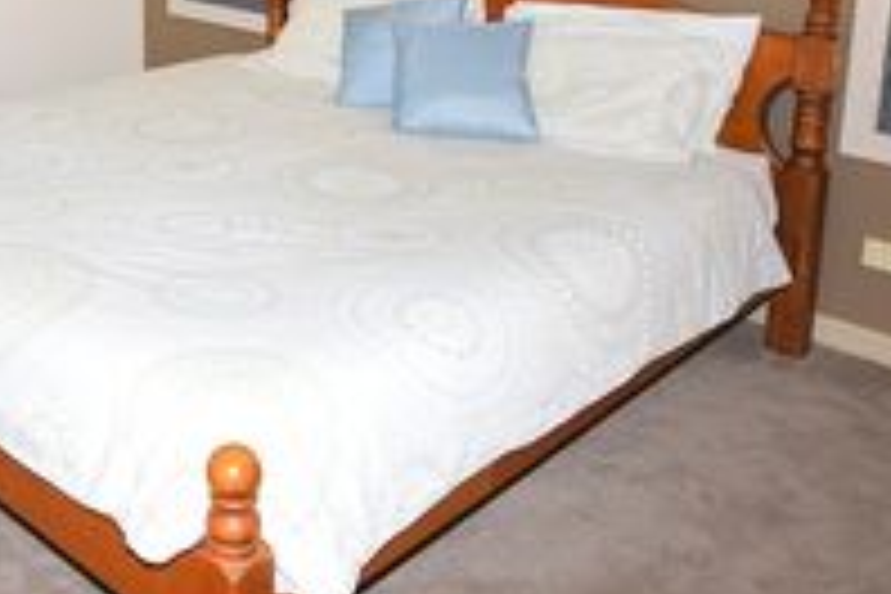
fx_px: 1143
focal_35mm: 46
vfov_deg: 27.7
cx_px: 153
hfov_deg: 40.5
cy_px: 20
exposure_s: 1/100
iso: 800
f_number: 5
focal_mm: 13
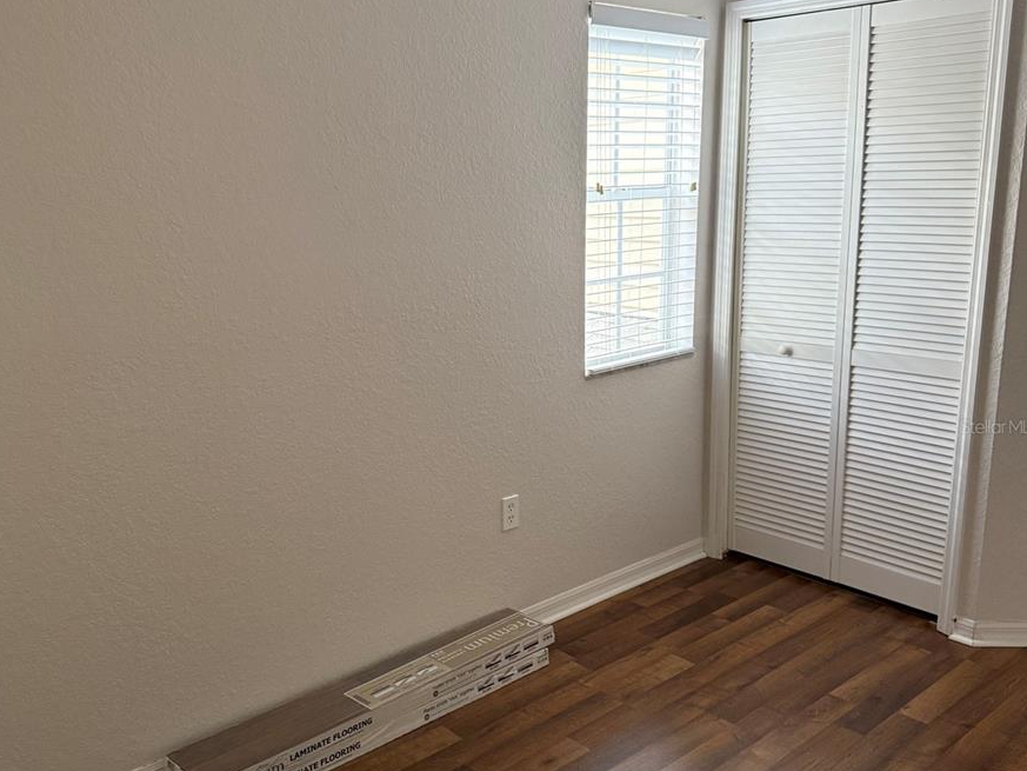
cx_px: 514
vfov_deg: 42.9
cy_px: 426
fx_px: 979
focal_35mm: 33
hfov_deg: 55.3
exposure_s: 1/120
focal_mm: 6.76
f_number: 1.78
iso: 400
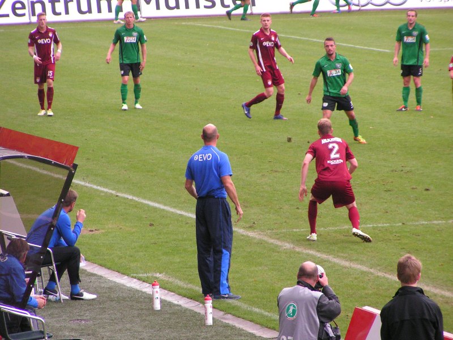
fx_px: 4266
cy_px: 170
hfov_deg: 6.1
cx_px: 226
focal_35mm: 326
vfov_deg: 4.6
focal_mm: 49.8
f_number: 3.5
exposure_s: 1/320
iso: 200
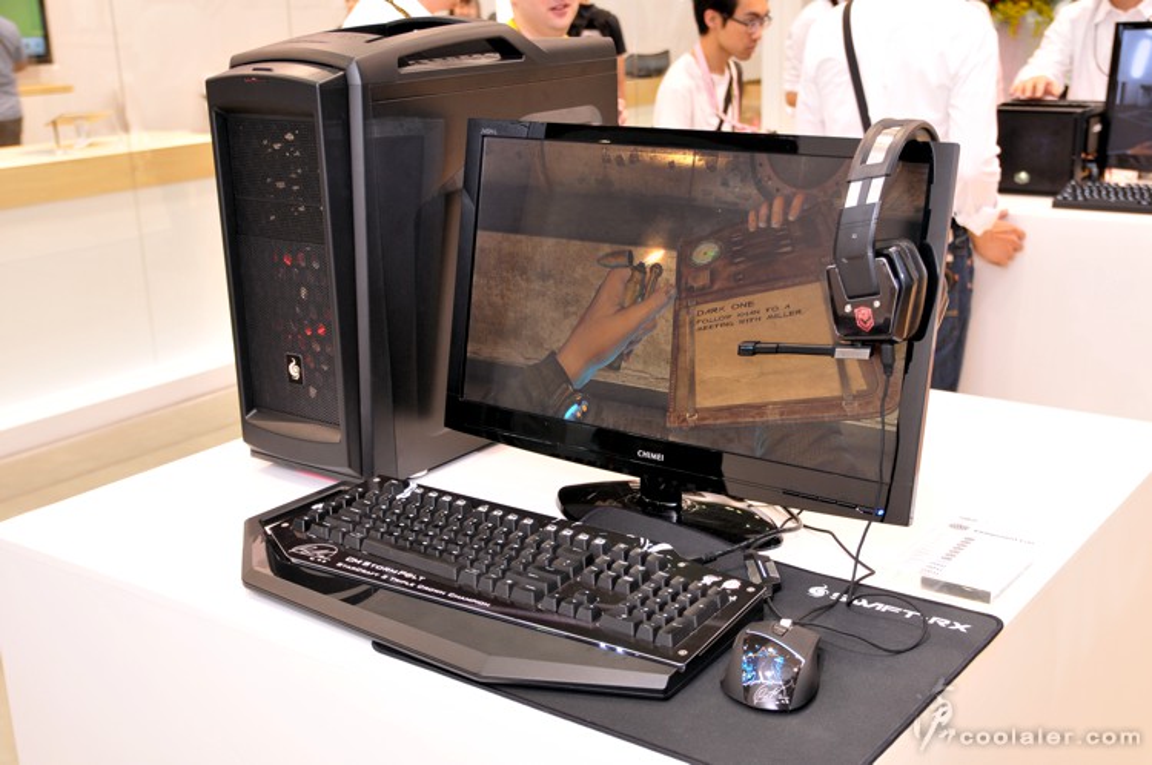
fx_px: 1438
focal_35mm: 45
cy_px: 382
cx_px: 576
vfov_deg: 29.8
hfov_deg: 43.7
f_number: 4
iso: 400
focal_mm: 30
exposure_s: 1/60
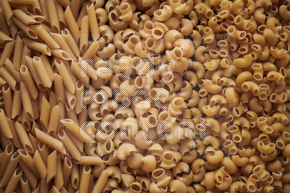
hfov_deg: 39.6
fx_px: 403
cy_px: 96
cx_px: 145
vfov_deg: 27.0
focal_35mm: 50
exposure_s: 1/100
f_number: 8
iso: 160
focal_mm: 50
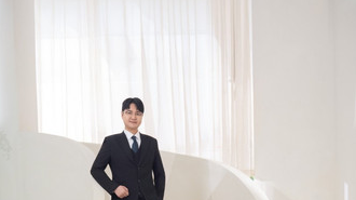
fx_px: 518
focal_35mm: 55
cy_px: 232
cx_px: 179
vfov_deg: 20.5
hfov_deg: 37.9
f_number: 2.8
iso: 400
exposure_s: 1/160
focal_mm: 34.6
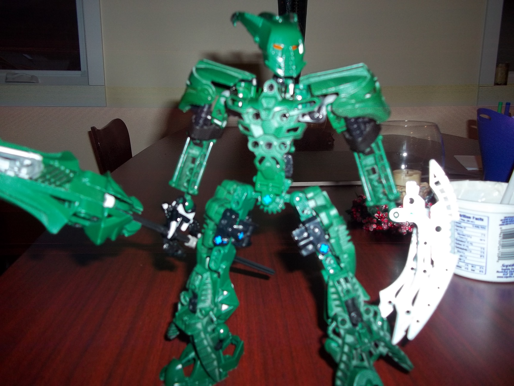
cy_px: 193
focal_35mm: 32
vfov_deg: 44.2
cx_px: 257
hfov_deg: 56.8
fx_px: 475
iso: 80
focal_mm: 5.7
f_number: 2.9
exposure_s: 1/30
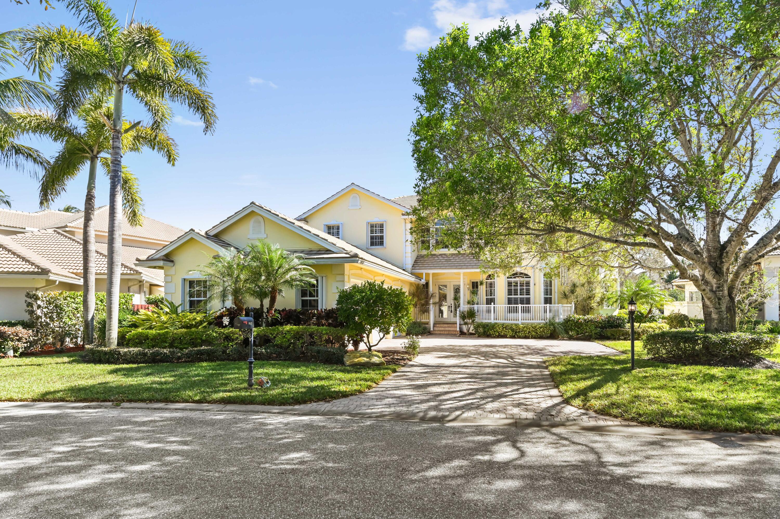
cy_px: 260
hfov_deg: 81.2
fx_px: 455
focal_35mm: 21
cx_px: 390
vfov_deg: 59.4
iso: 400
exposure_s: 1/400
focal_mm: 21
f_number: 9
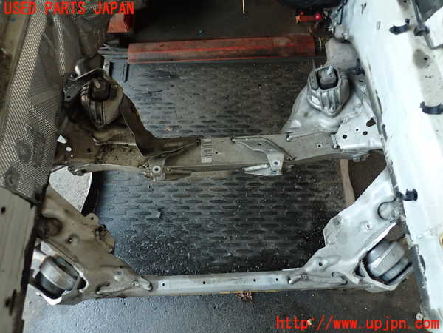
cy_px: 166
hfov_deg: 69.4
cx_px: 222
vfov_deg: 54.9
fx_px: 320
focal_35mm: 25
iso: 320
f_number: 2
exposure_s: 1/30
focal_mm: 4.5
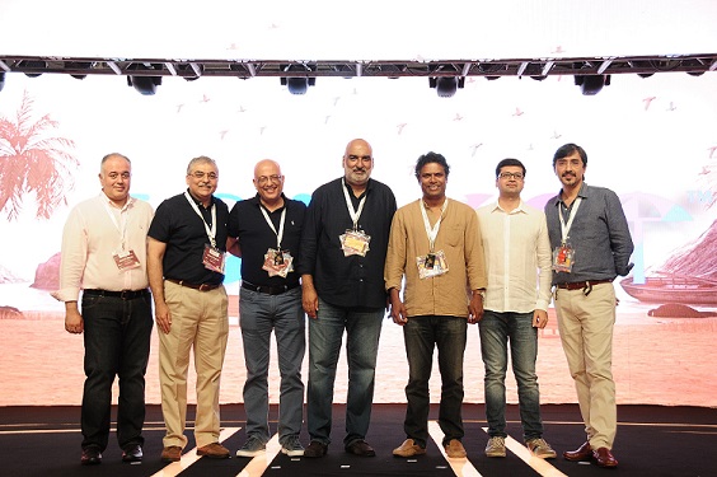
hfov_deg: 35.1
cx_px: 358
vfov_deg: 23.7
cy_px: 238
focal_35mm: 57
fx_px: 1134
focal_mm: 38
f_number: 5
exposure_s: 1/40
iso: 800
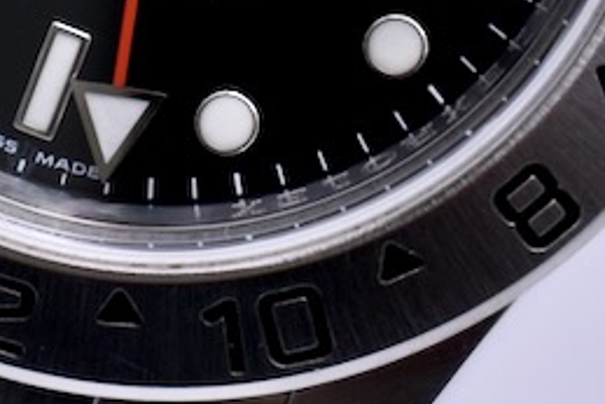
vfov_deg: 4.6
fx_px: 4977
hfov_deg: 7.0
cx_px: 185
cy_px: -304
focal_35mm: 296
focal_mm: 40
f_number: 5.6
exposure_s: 1/125
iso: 400
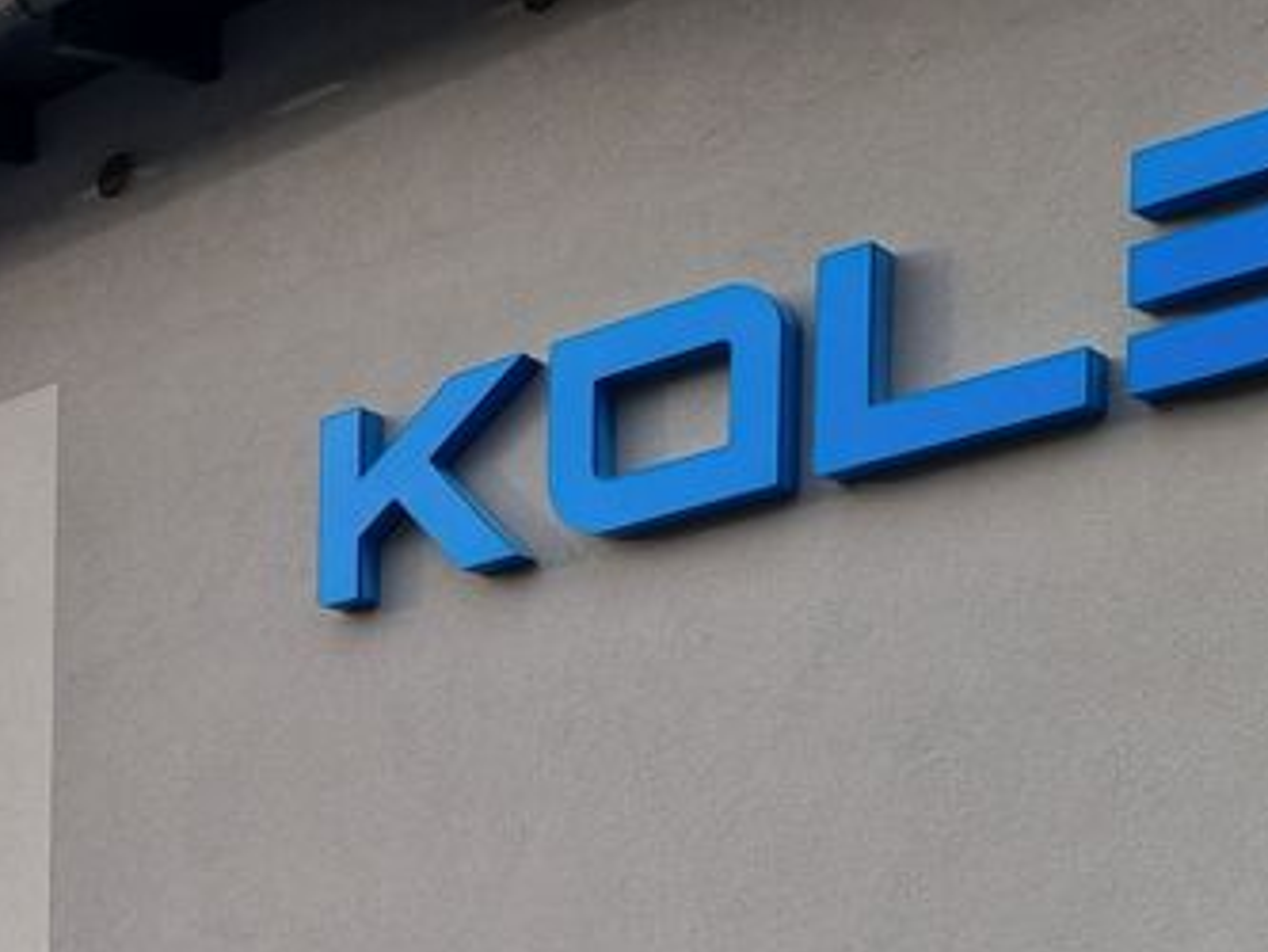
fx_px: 2931
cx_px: -411
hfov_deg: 21.8
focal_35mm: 80
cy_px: 1451
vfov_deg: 16.7
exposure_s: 1/732
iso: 50
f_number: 1.8
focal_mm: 5.4
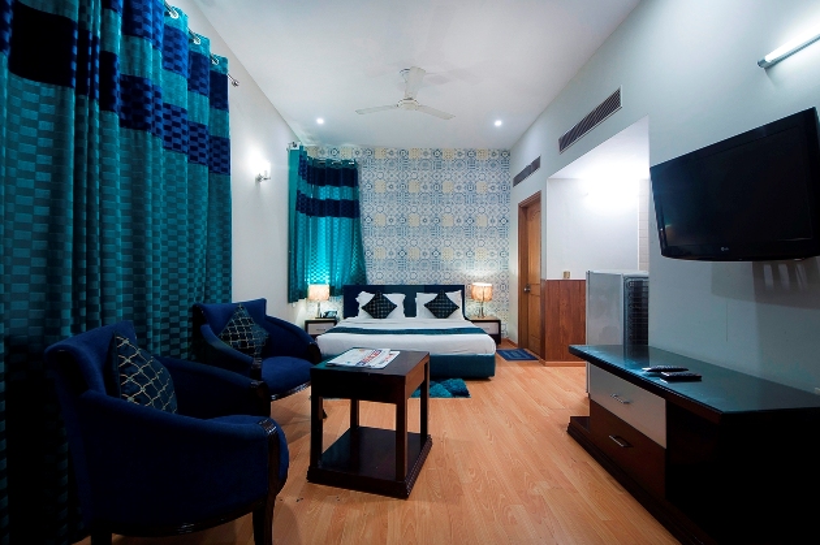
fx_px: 324
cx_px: 410
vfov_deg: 80.1
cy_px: 272
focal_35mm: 14
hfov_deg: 103.3
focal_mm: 9.5
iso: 250
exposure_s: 1/8
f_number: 4.8
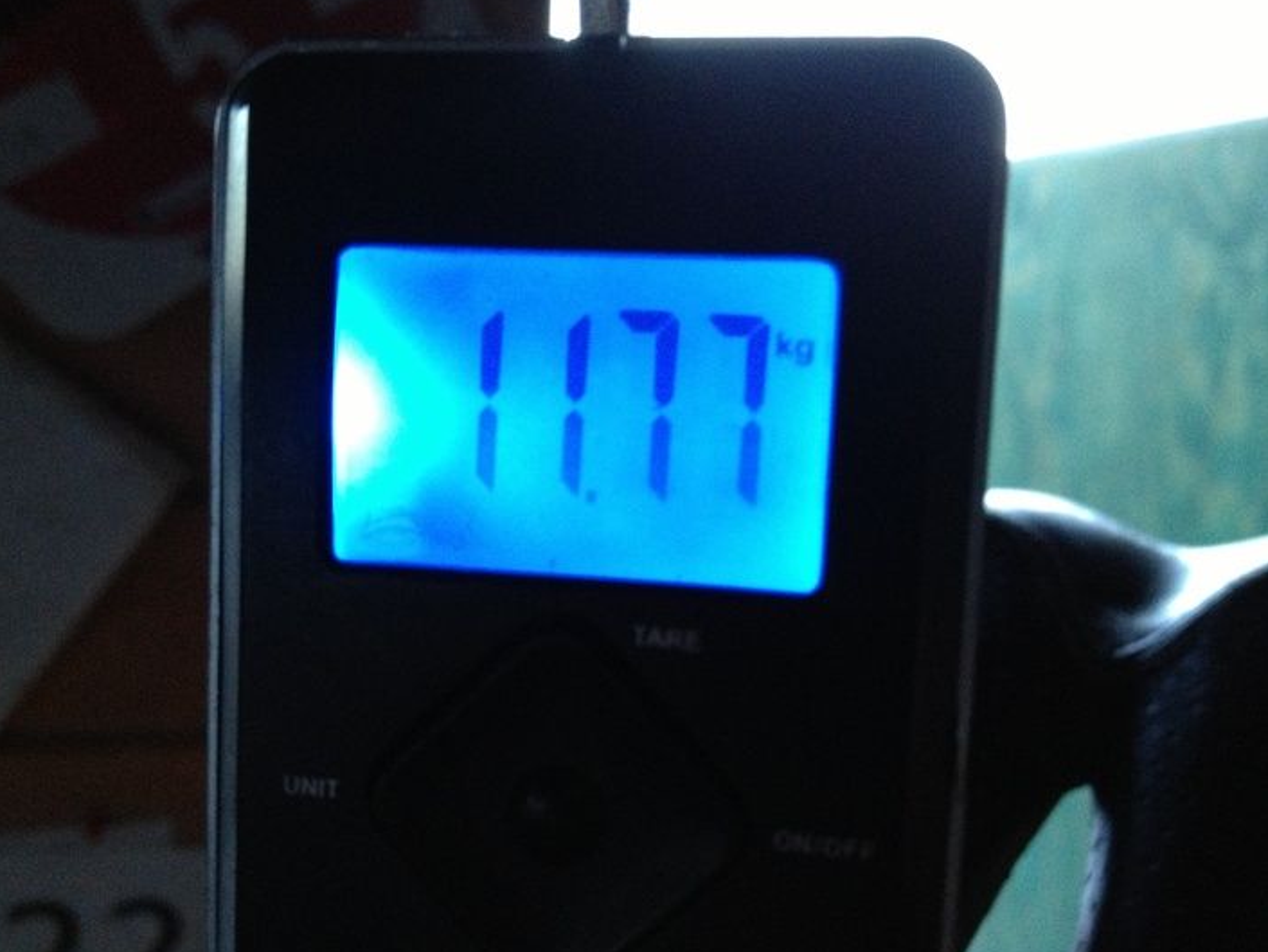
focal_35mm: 36
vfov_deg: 39.7
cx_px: 618
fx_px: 1319
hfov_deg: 51.3
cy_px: 473
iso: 400
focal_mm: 4.28
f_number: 2.4
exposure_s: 1/17
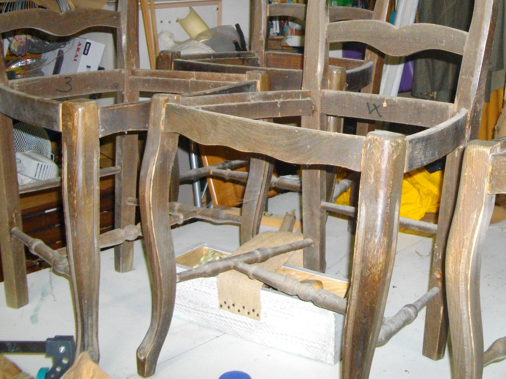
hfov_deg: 35.1
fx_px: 789
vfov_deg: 26.5
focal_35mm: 54
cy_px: 70
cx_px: 344
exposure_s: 1/50
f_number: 2.9
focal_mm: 5.7
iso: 299
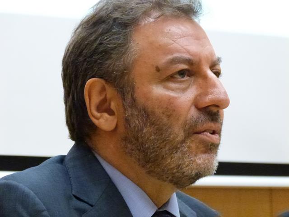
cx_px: 144
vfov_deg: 6.2
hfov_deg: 8.2
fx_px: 2012
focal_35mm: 241
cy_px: 108
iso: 1600
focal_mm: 43.5
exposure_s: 1/30
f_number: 3.9
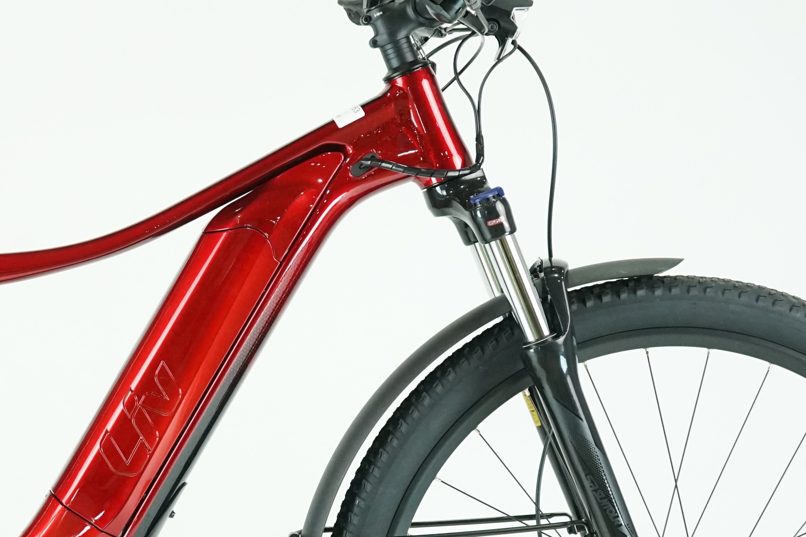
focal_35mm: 125
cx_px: 105
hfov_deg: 16.2
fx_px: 2798
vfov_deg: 10.9
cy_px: 403
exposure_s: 1/200
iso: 3200
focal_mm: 54
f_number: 6.3
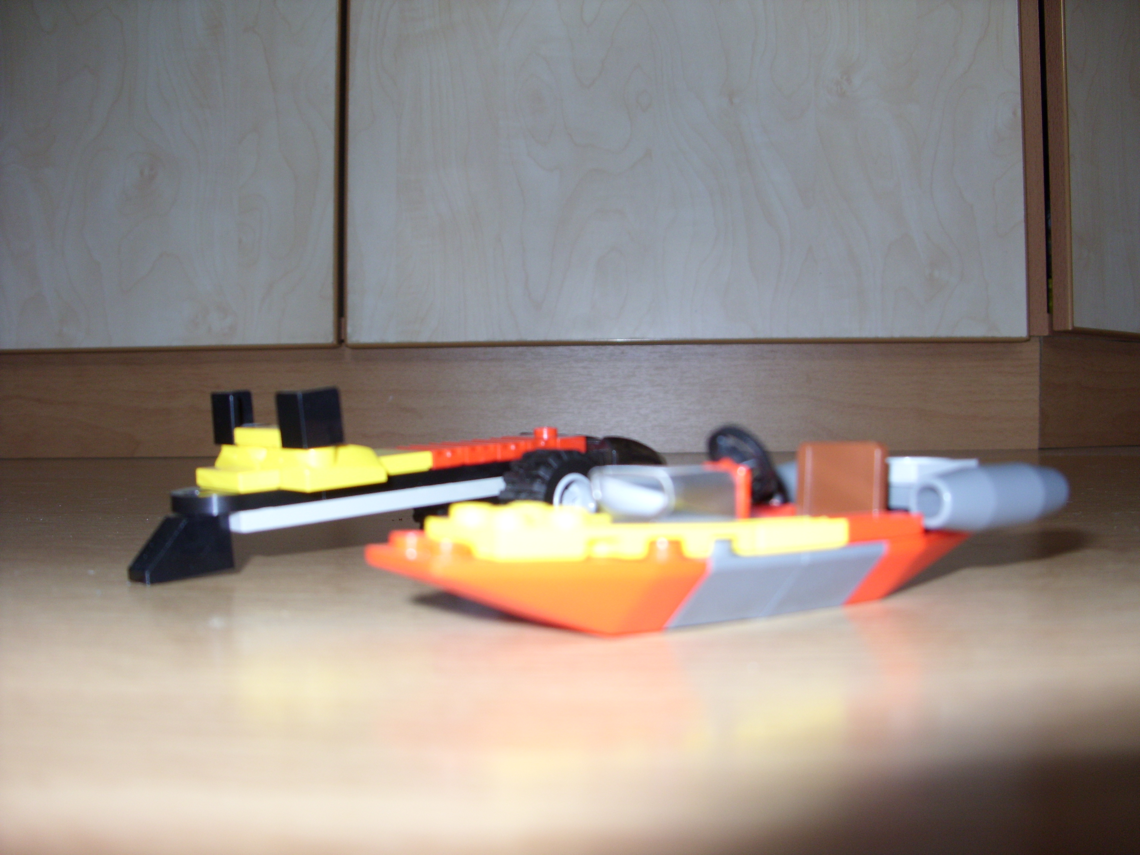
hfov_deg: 49.0
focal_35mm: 38
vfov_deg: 37.7
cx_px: 570
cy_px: 428
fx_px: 1251
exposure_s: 1/30
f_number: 2.8
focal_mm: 6.3
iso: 100
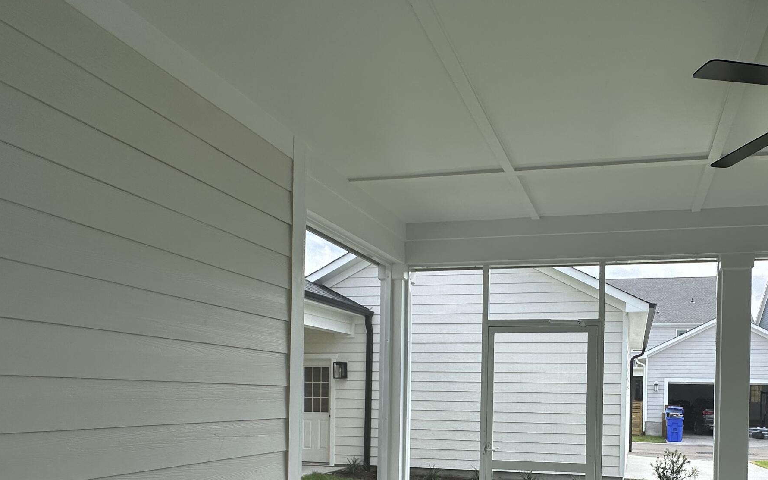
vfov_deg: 46.1
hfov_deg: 69.5
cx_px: 538
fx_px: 523
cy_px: 399
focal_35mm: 25
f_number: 2.2
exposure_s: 1/523
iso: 40
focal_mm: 2.22
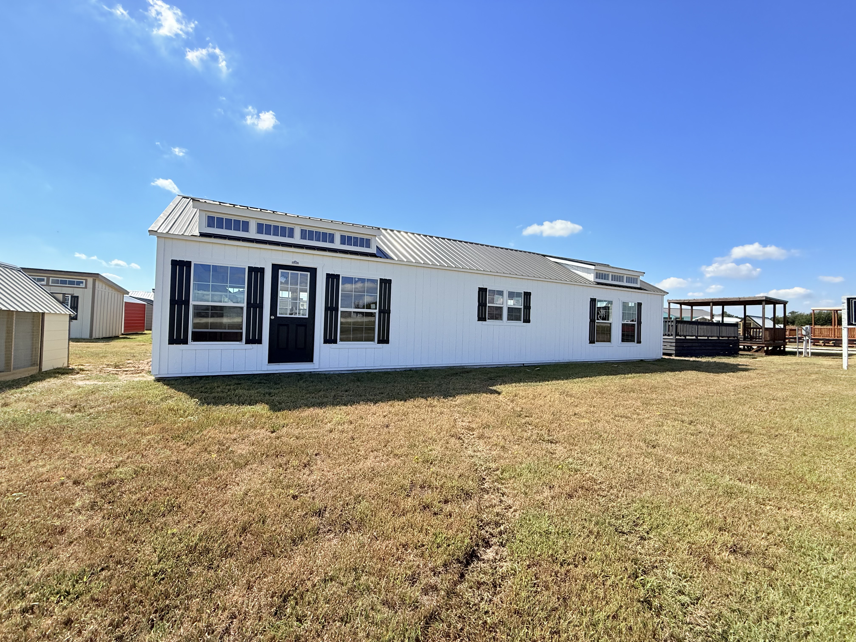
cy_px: 321
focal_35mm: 14
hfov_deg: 102.1
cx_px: 428
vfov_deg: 85.7
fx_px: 346
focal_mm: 2.22
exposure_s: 1/2506
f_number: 2.2
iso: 64
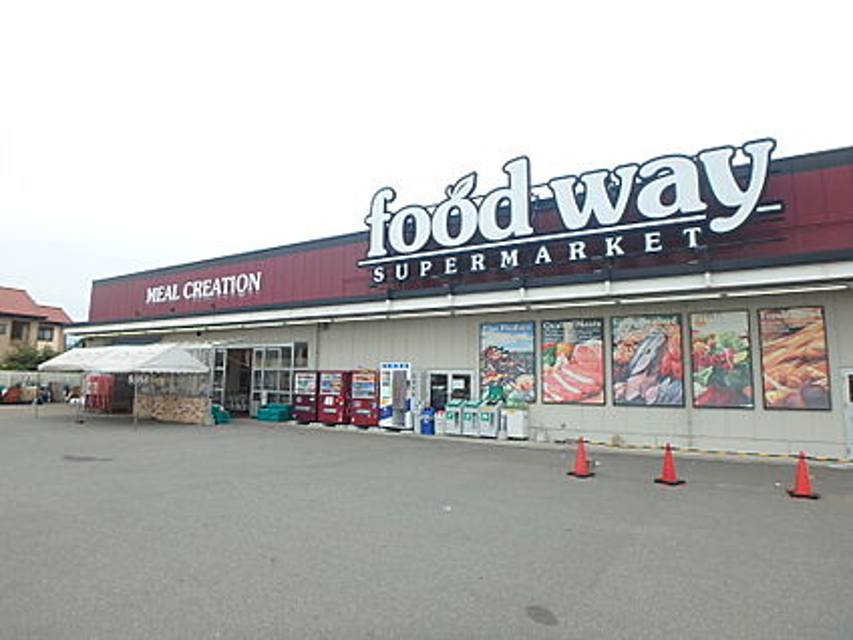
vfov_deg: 63.4
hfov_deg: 79.0
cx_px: 426
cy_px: 320
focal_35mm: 21
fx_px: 517
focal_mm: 3.7
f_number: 3.5
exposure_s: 1/200
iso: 125
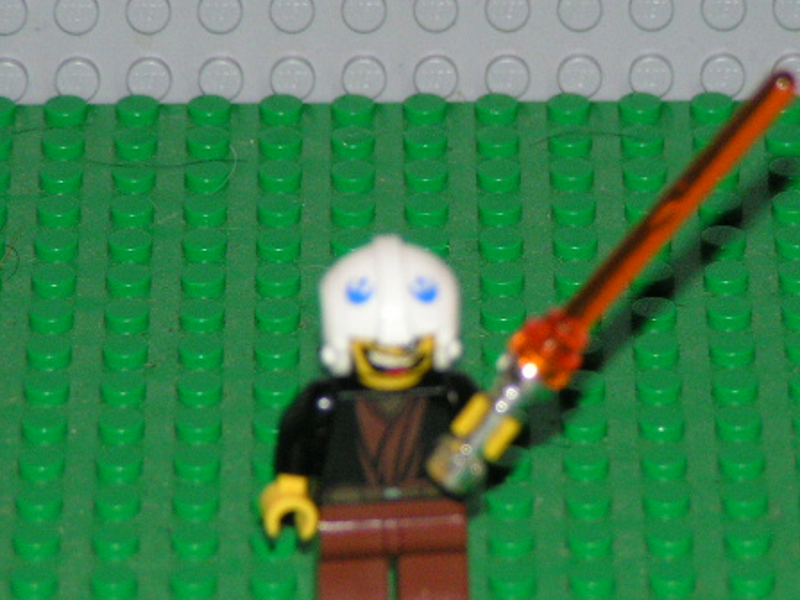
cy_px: 412
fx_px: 8179
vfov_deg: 4.2
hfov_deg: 5.6
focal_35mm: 354
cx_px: 456
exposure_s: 1/250
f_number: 3.5
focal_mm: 37.8
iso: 200
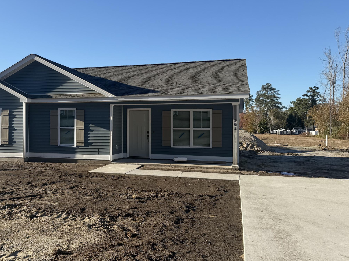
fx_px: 363
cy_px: 121
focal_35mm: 36
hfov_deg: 50.1
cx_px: 107
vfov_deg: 39.6
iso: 80
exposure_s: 1/3425
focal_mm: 6.76
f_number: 1.78
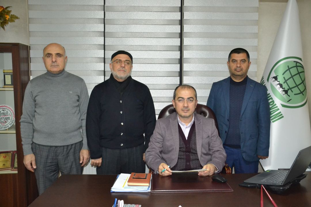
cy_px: 104
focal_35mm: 30
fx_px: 259
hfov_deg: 61.9
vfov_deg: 43.6
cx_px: 156
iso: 3200
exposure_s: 1/60
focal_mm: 20
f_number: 3.5
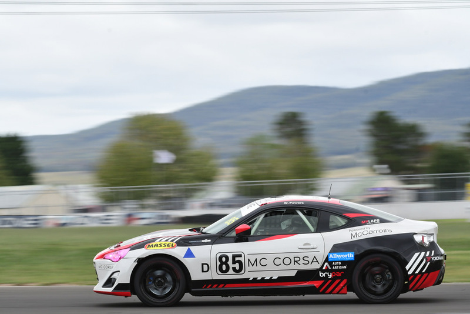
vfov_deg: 4.6
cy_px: 157
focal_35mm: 300
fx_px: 3918
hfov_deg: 6.9
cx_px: 235
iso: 320
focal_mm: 200
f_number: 11
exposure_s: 1/200
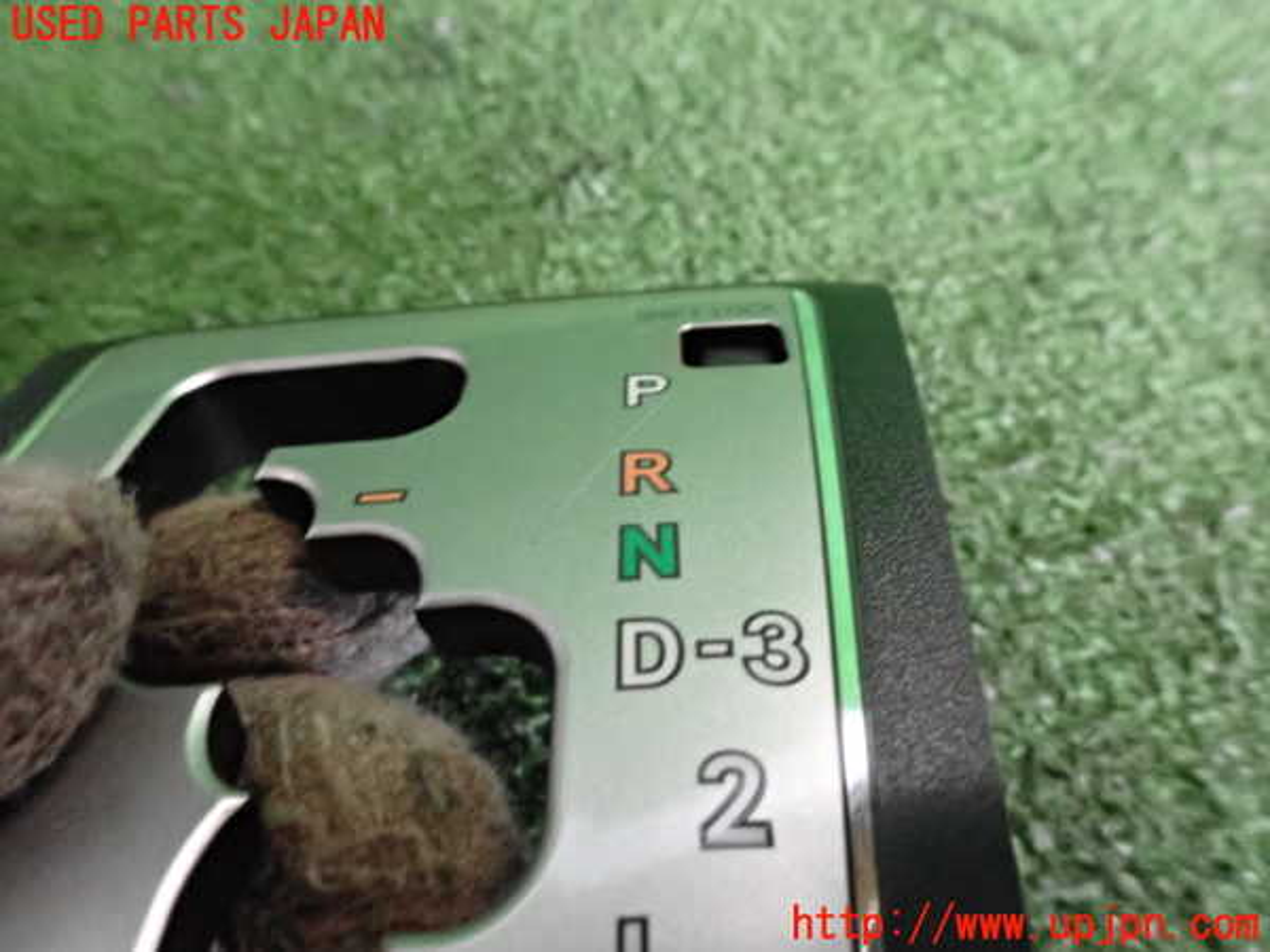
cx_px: 635
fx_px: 917
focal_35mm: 25
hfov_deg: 69.4
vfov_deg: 54.9
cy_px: 476
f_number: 8
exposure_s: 1/30
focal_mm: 4.5
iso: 3200
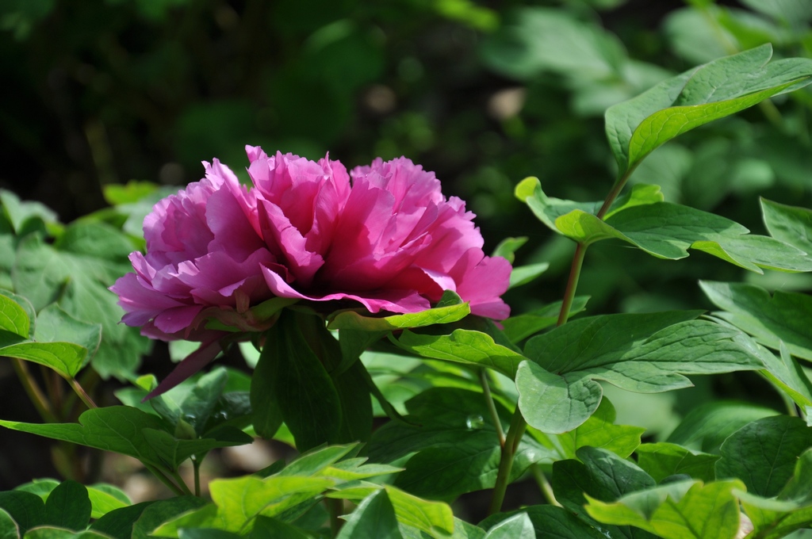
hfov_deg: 13.1
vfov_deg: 8.7
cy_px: 270
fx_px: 3548
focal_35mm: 158
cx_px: 406
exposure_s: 1/500
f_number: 5.6
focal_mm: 105
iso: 200
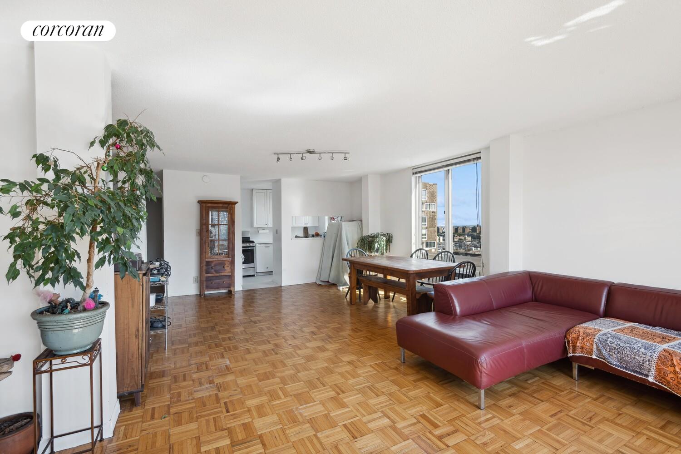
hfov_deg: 96.7
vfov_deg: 73.7
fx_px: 303
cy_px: 227
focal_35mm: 16
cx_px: 340
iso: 200
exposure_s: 1/13
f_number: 11
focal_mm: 16
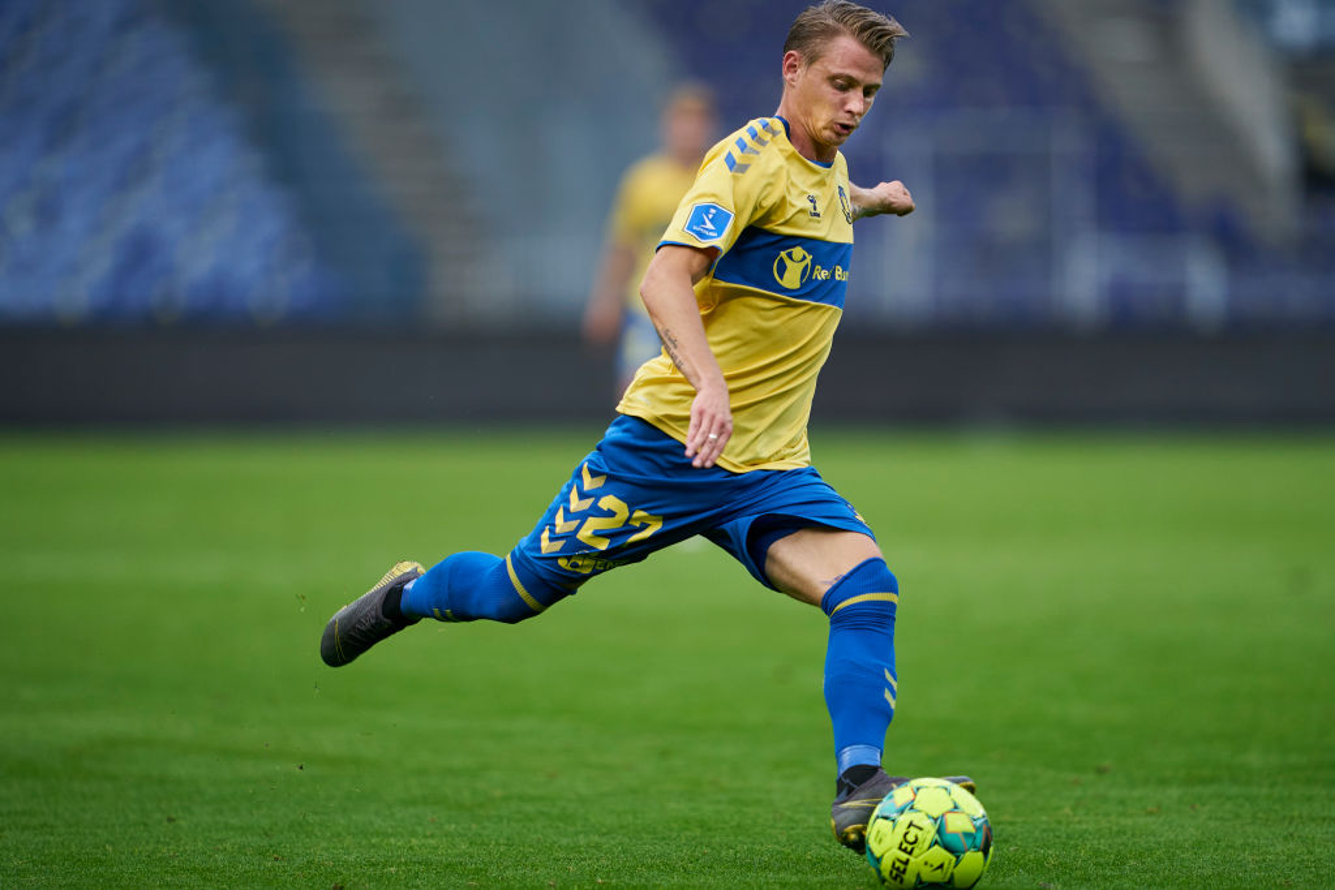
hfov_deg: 5.2
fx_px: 14834
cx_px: 668
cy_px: 445
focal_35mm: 400
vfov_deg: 3.4
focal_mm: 400
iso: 1000
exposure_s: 1/2000
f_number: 2.8
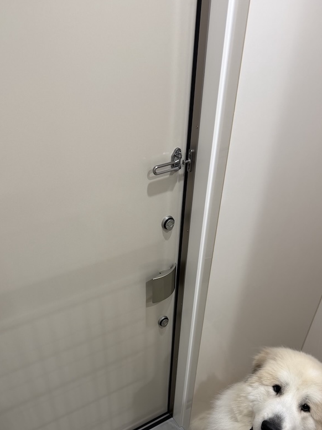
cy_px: 291
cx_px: 148
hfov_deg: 42.9
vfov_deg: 54.1
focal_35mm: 33
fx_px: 409
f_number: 1.78
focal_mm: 6.76
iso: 160
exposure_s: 1/120
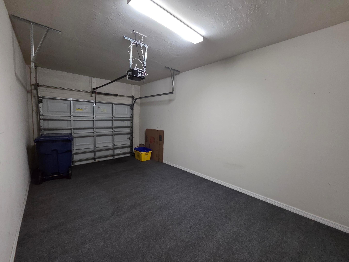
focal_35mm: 13
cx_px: 174
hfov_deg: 106.2
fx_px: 131
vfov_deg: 89.9
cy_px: 131
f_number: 2.2
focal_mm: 2.2
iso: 1000
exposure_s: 1/60
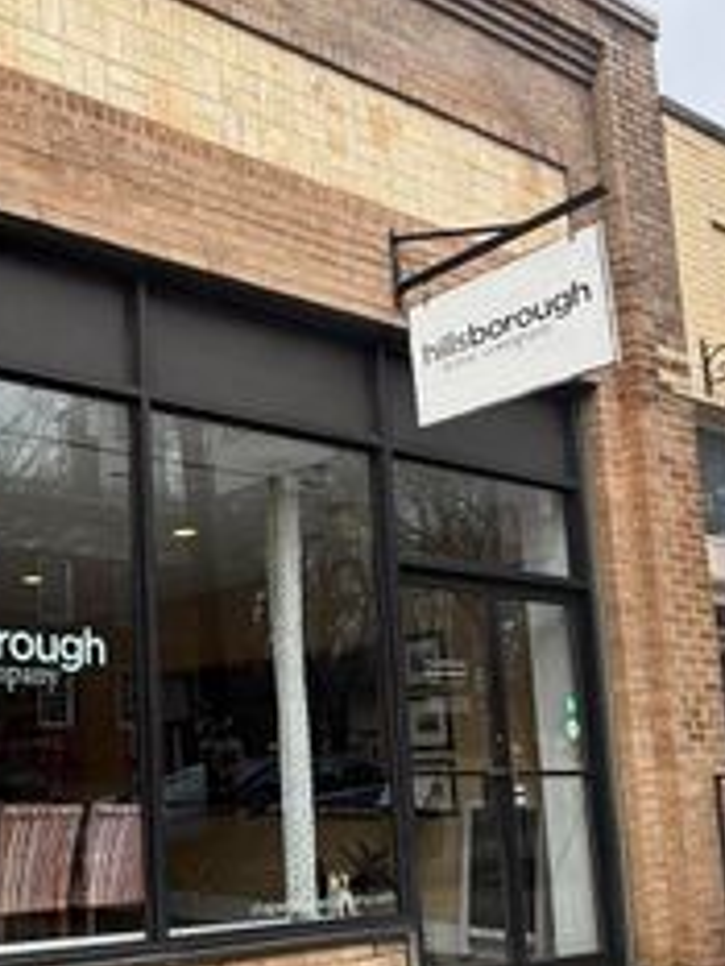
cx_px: -25
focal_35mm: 40
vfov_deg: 46.3
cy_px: 616
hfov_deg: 32.6
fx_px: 1116
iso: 50
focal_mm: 2.22
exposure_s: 1/357
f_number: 2.2
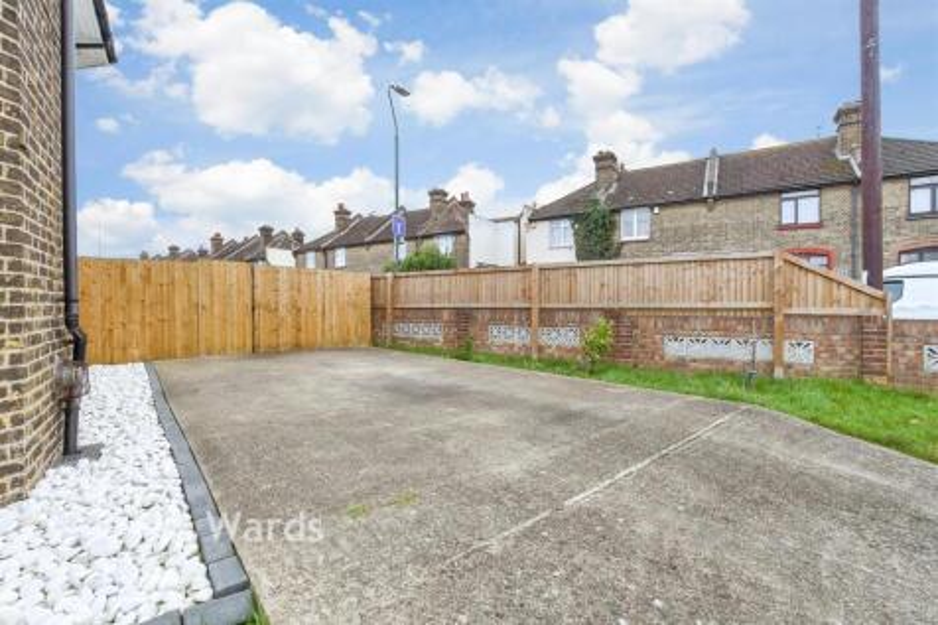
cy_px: 312
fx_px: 391
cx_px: 469
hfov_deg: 100.4
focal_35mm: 15
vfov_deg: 77.3
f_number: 8
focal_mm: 10
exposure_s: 1/10
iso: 160
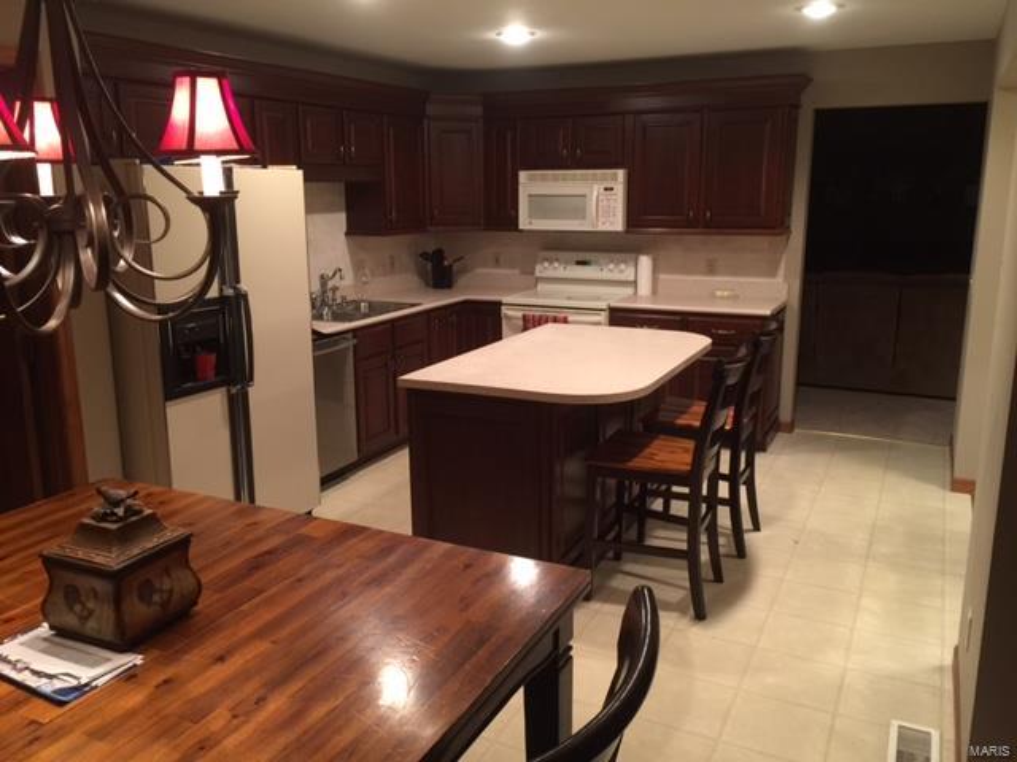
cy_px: 381
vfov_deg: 48.2
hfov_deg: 61.7
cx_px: 508
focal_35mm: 29
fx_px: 852
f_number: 2.2
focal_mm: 4.15
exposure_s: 1/8
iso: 125
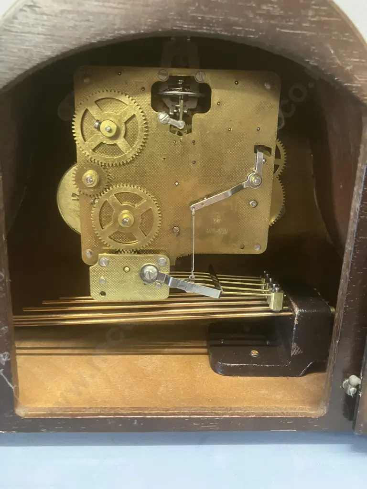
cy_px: 244
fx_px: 396
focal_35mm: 28
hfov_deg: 49.7
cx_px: 184
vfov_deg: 63.4
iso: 400
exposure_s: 1/33
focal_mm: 3.99
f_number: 1.8
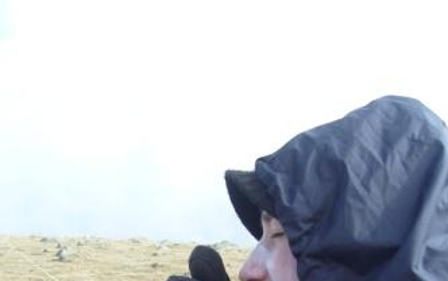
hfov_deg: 40.3
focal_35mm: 50
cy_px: 293
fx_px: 611
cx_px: 225
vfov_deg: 24.5
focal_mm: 5.8
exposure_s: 1/125
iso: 80
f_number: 7.1
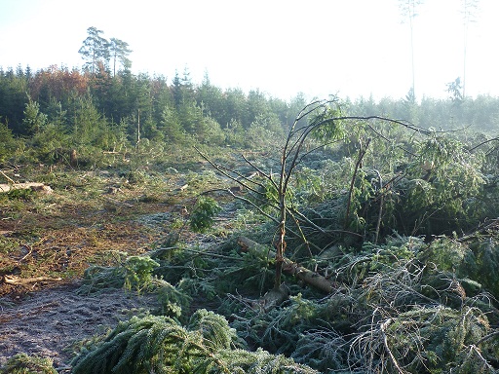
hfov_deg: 55.4
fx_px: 476
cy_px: 187
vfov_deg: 42.9
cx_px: 250
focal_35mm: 33
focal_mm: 5.5
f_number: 2.8
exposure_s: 1/200
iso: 80
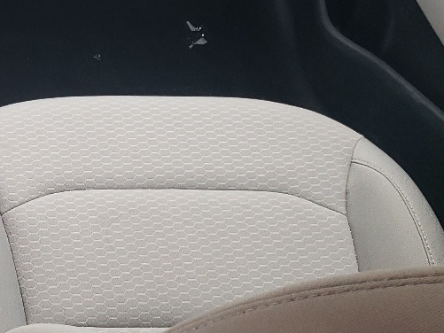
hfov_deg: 20.9
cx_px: -172
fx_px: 1065
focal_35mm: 83
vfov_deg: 17.6
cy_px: 51
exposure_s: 1/60.2
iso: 93
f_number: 1.5
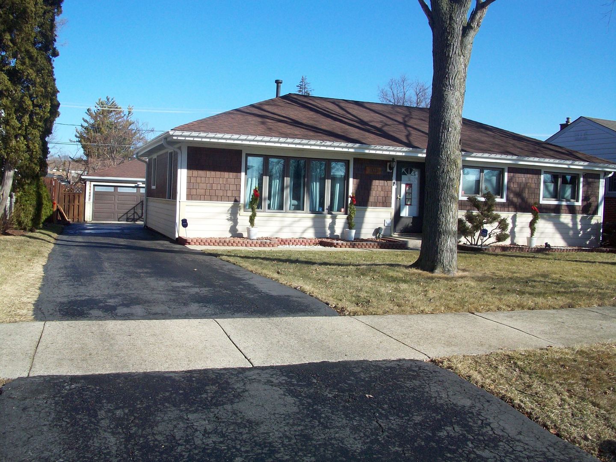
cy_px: 231
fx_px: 605
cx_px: 308
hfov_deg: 54.0
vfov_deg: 41.8
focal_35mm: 34
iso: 80
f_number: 5.5
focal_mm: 5.7
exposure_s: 1/296
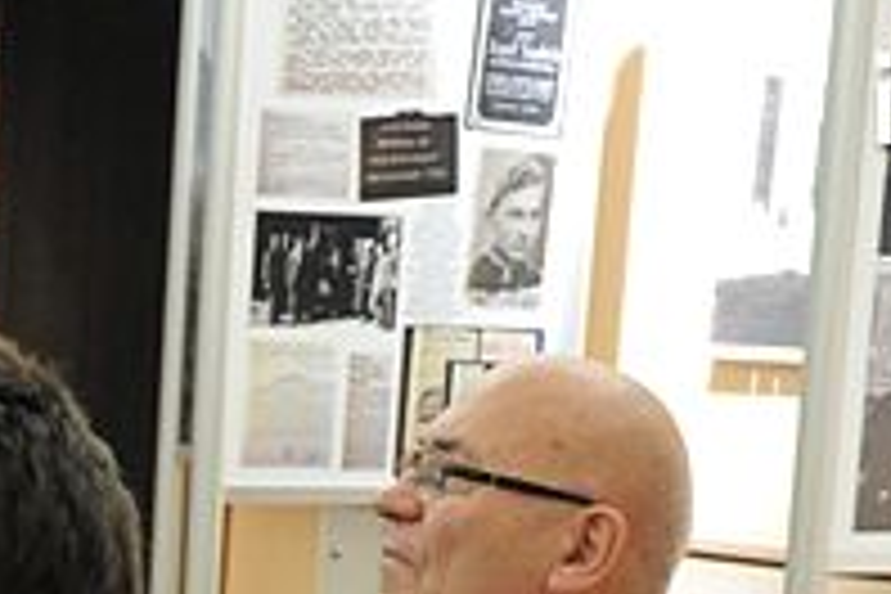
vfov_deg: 7.3
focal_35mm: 180
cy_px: 1222
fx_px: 4455
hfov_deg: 11.1
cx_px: -302
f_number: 4.5
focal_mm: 28
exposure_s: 1/80
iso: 1600
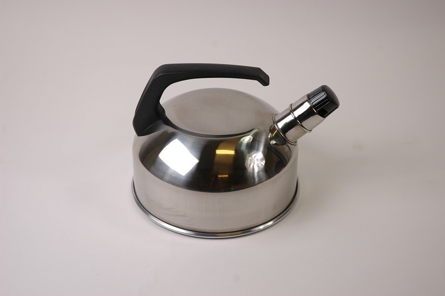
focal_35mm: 82
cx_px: 222
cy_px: 148
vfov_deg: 16.5
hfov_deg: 24.7
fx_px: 1018
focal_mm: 55
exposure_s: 1/125
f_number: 5.6
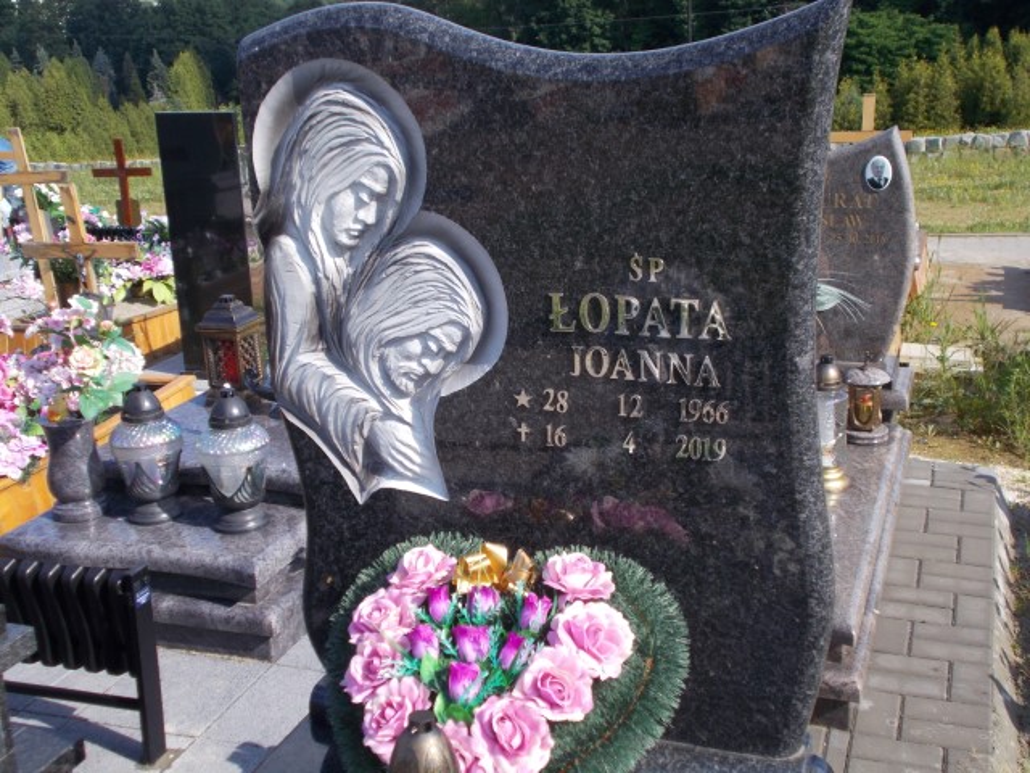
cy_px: 386
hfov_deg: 42.9
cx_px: 515
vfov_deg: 32.9
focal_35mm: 44
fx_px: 1309
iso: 80
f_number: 4.2
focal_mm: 7.9
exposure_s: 1/400
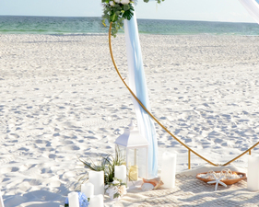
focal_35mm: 54
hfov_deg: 34.7
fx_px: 414
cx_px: 135
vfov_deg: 28.1
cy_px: 106
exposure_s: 1/250
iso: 400
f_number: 16
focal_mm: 18
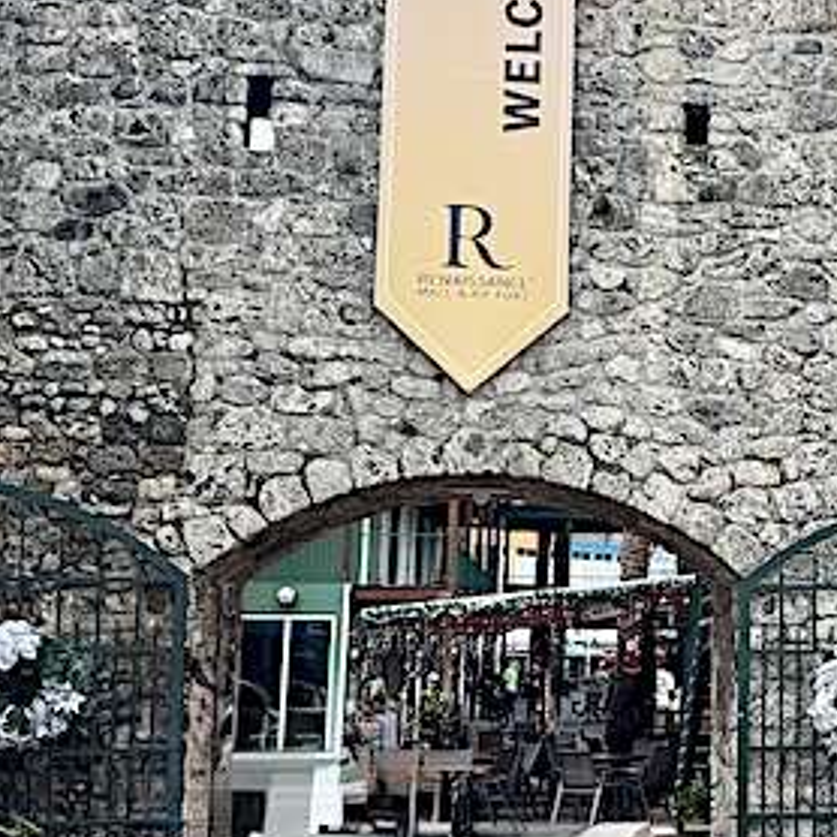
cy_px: 434
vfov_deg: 28.2
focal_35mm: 61
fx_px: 1669
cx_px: 810
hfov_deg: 26.8
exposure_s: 1/900
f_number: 1.78
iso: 80
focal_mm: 6.76
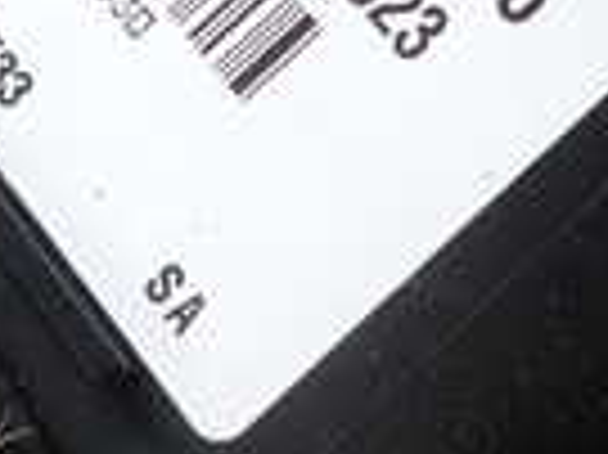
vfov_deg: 12.6
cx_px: 419
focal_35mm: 111
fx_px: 1948
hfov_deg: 17.7
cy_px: -256
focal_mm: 4.5
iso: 125
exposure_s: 1/60
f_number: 2
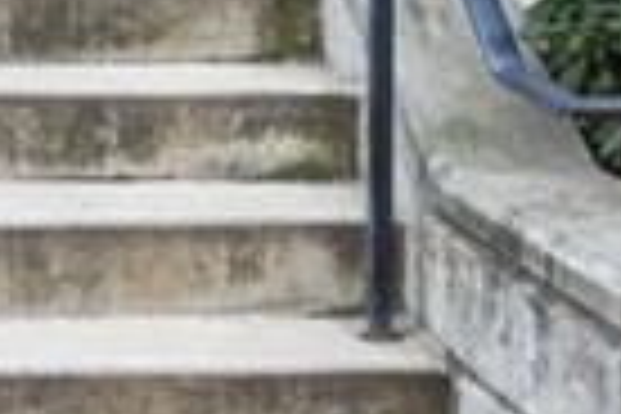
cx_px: -243
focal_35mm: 119
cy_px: -227
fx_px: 2053
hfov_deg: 16.1
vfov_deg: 11.0
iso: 320
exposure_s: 1/20
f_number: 11
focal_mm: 16
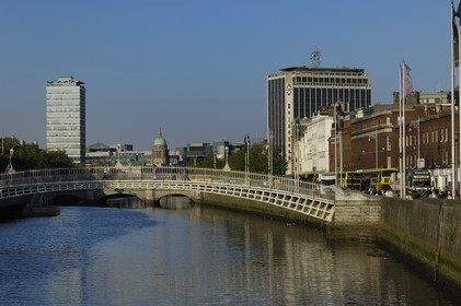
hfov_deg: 19.5
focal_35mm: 105
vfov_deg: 13.0
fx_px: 1343
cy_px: 153
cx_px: 230
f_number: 9
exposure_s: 1/320
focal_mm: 70
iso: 100
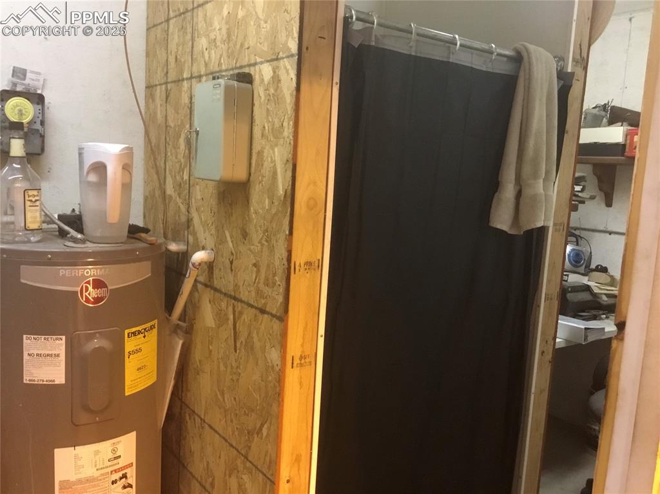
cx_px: 330
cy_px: 247
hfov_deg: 58.4
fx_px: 591
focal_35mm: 31
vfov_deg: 45.4
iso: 160
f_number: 2.4
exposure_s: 1/30
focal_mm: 3.3
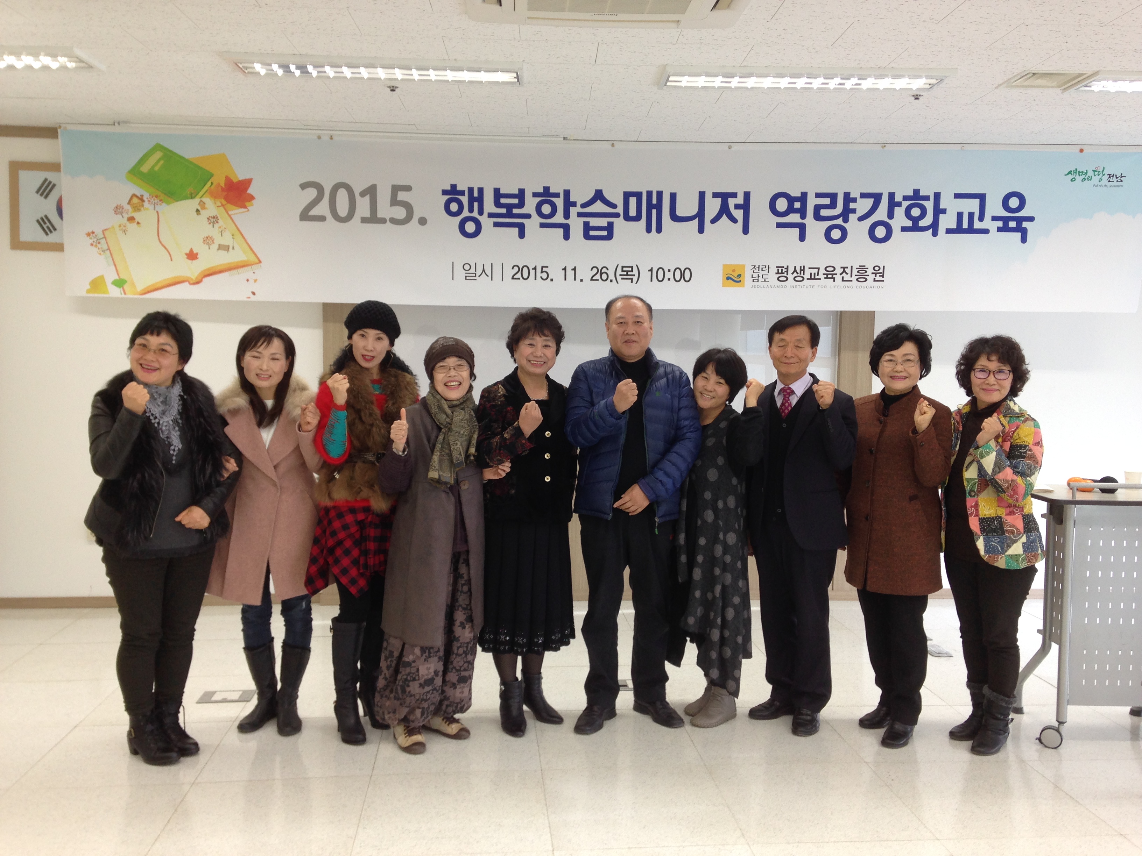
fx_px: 1089
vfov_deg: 42.9
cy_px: 428
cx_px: 571
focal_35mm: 33
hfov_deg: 55.4
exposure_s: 1/24
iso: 50
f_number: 2.4
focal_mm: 4.12
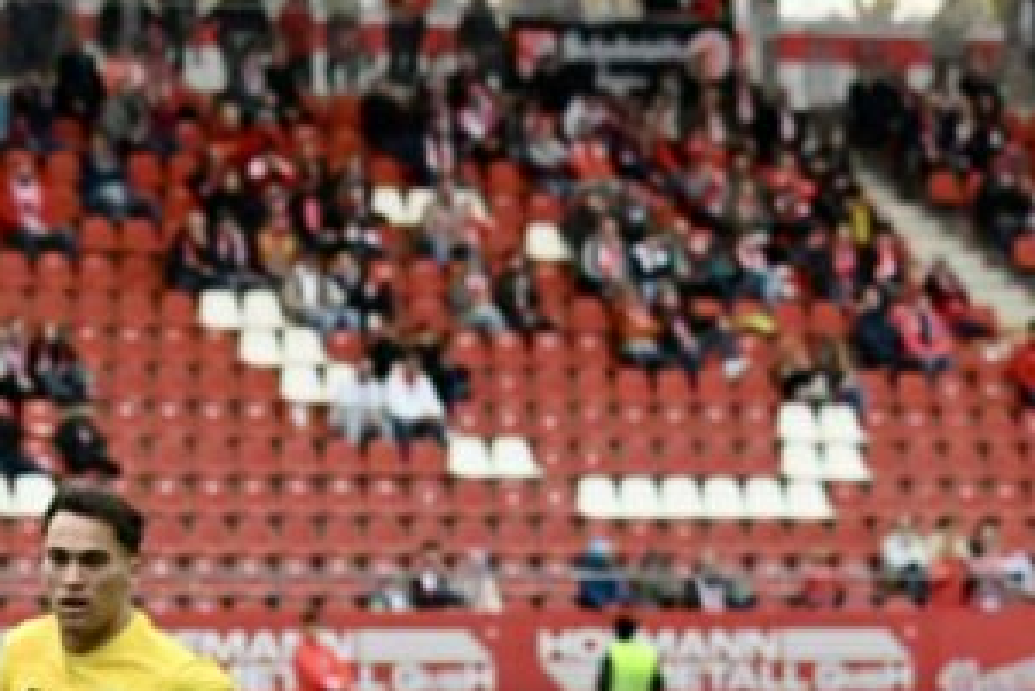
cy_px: 1050
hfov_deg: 7.5
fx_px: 7823
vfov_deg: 5.0
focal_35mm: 272
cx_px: -113
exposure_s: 1/1600
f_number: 4.5
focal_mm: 80
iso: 5600
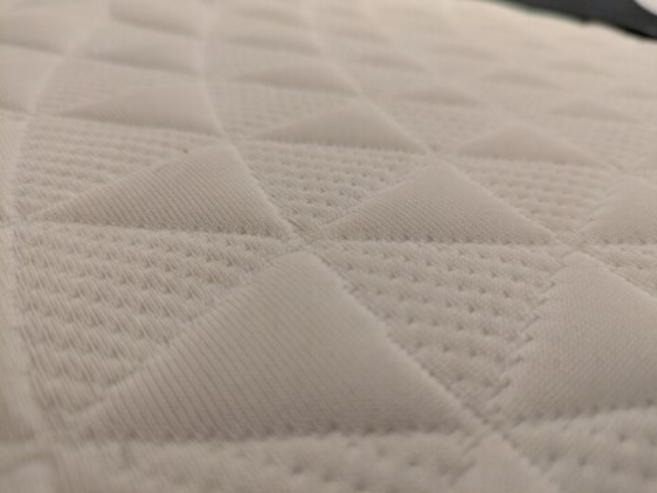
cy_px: 246
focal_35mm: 25
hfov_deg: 69.4
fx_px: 474
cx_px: 328
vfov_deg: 54.9
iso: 298
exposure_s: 1/50
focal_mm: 5.43
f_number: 1.89
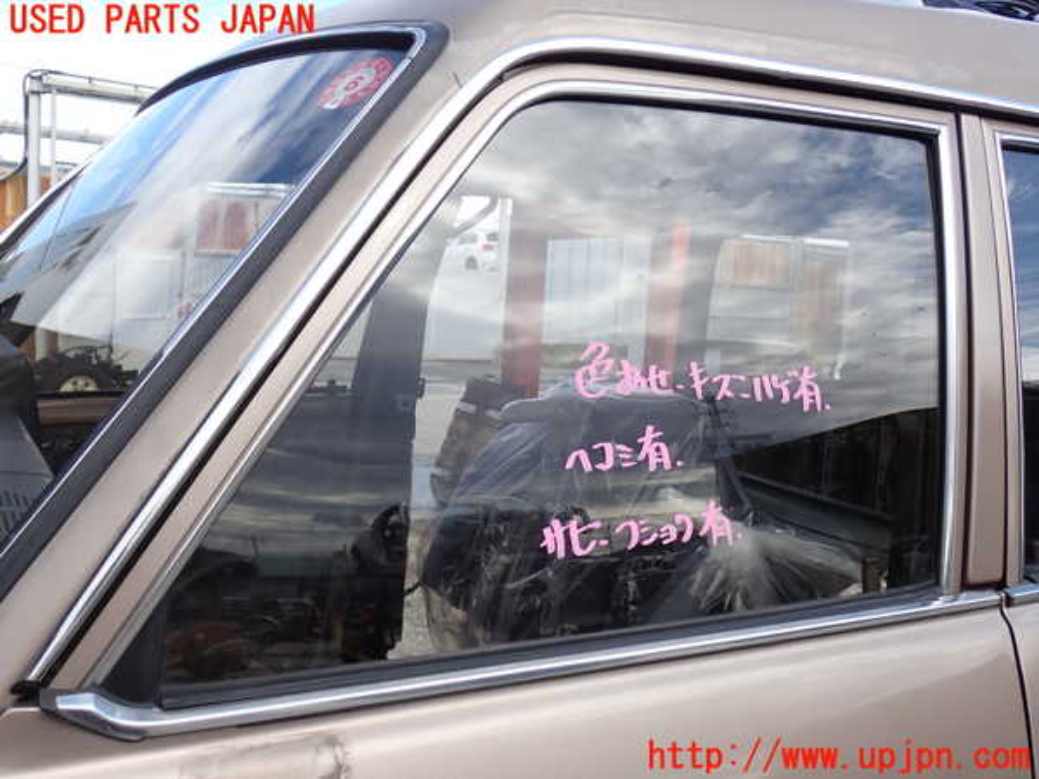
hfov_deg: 51.4
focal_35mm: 36
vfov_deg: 39.7
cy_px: 390
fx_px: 1081
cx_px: 520
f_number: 3.5
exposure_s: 1/400
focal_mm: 6.37
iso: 100
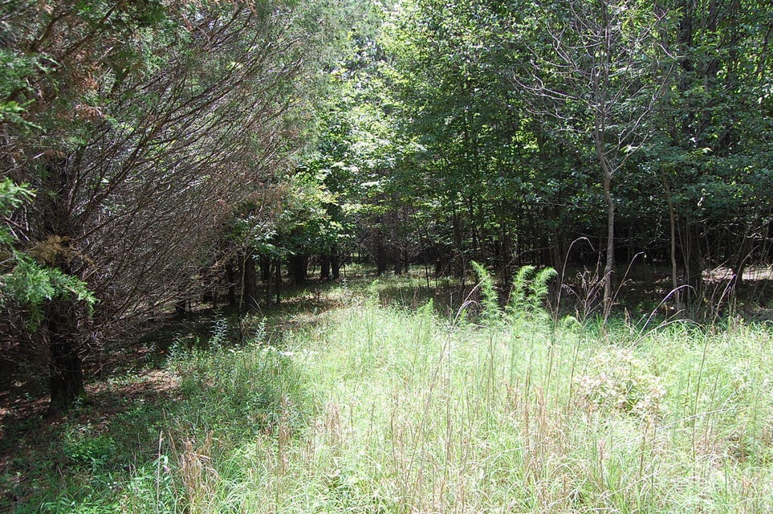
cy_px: 257
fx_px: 579
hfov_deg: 67.4
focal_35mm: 27
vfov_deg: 47.8
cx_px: 386
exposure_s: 1/160
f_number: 6.3
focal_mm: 18
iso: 200
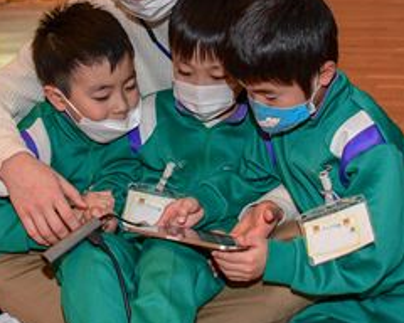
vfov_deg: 18.6
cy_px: 75
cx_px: 189
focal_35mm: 82
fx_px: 980
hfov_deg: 23.3
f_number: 4.5
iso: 3200
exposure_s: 1/200
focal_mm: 28
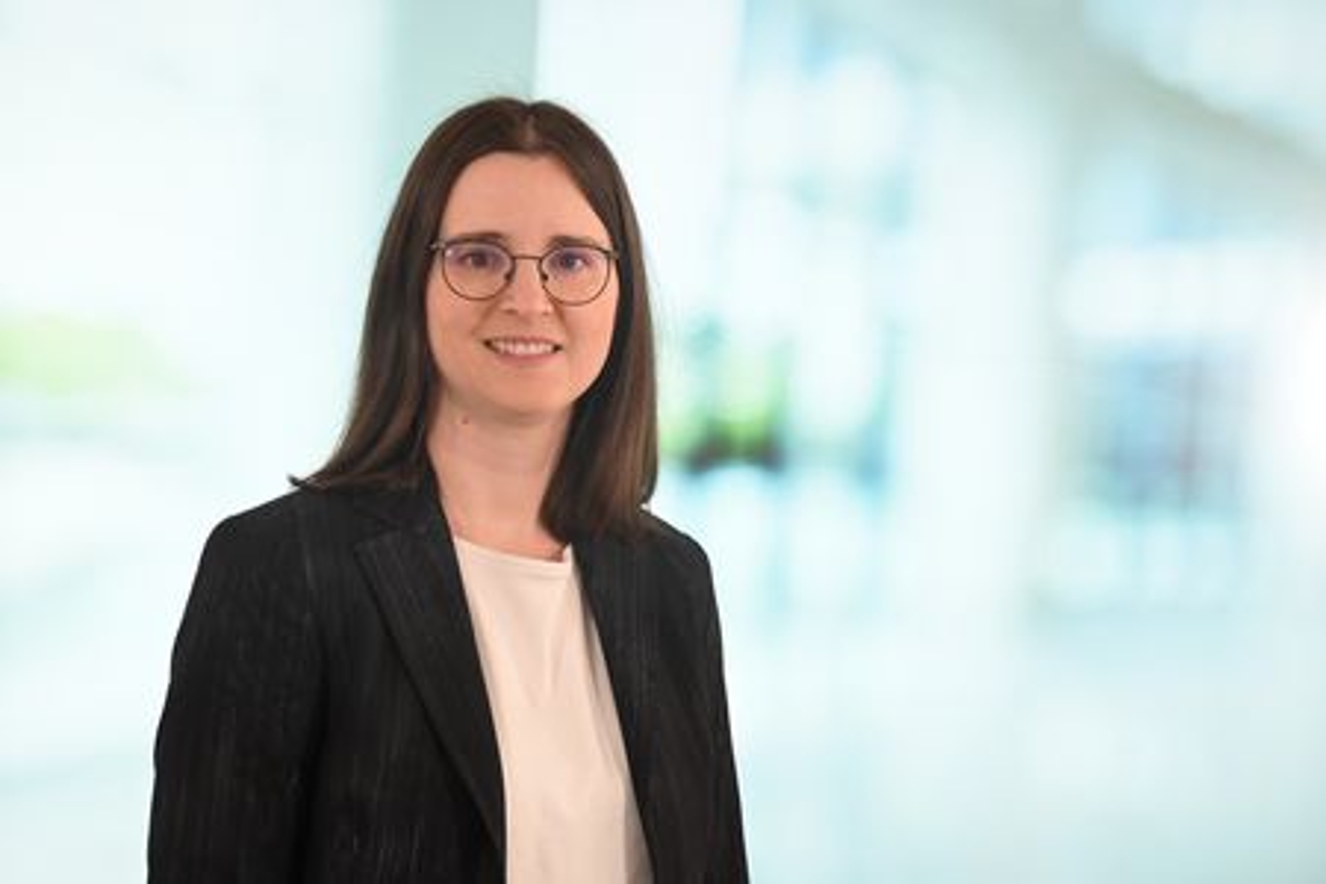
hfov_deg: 22.6
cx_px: 663
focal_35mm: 90
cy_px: 442
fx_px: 3315
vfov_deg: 15.2
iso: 1000
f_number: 4.8
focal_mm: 60
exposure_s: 1/125
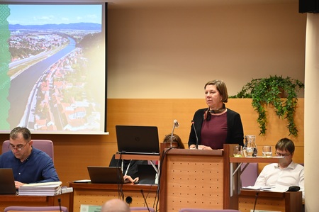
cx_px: 160
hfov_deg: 17.1
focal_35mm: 120
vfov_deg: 11.4
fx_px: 1062
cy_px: 106
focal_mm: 120
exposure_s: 1/125
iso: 2500
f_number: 4
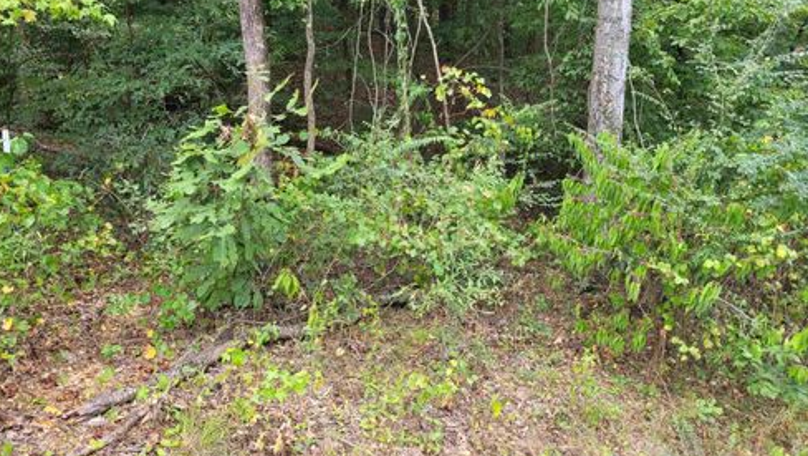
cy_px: 178
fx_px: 622
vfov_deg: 40.0
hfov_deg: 66.0
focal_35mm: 29
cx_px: 402
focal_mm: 5.4
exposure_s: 1/174
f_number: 1.8
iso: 40
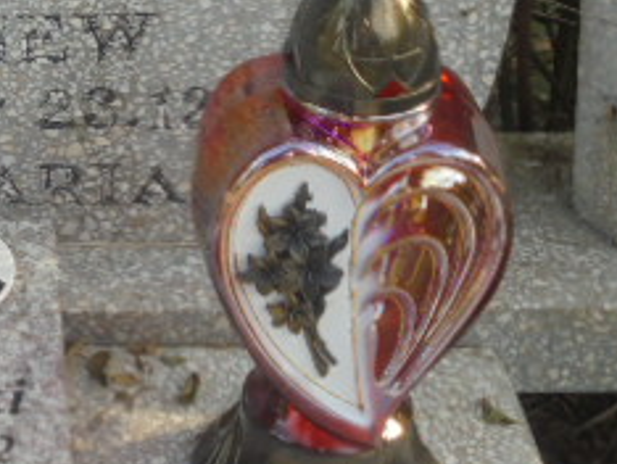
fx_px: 2391
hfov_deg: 14.1
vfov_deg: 11.0
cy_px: -24
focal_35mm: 134
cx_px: -195
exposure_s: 1/100
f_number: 4.8
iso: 100
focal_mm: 8.9
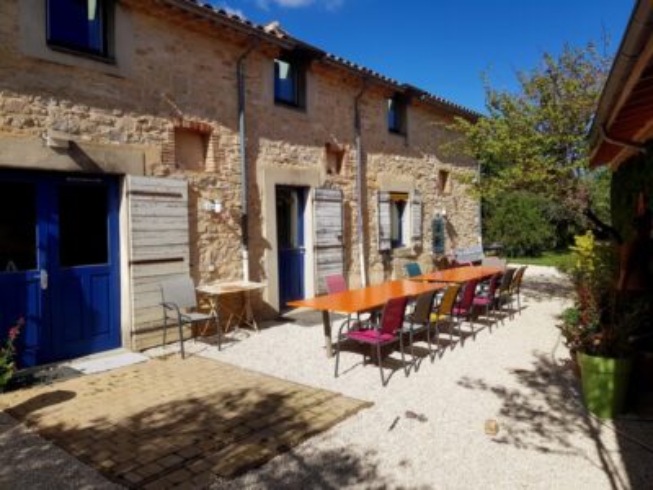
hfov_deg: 67.3
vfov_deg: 53.1
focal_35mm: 26
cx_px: 326
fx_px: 490
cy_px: 245
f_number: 1.7
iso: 40
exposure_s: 1/3112
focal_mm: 4.2
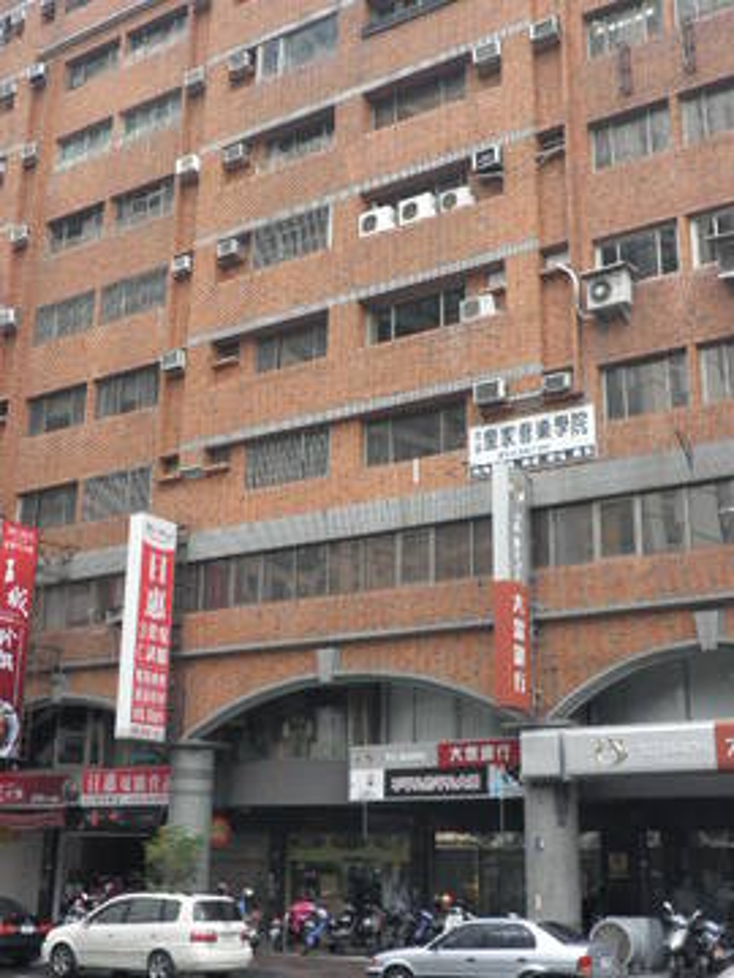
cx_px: 367
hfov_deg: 32.2
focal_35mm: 45
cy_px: 489
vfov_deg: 42.1
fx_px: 1272
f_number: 4.4
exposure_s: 1/60
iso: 125
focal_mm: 8.2
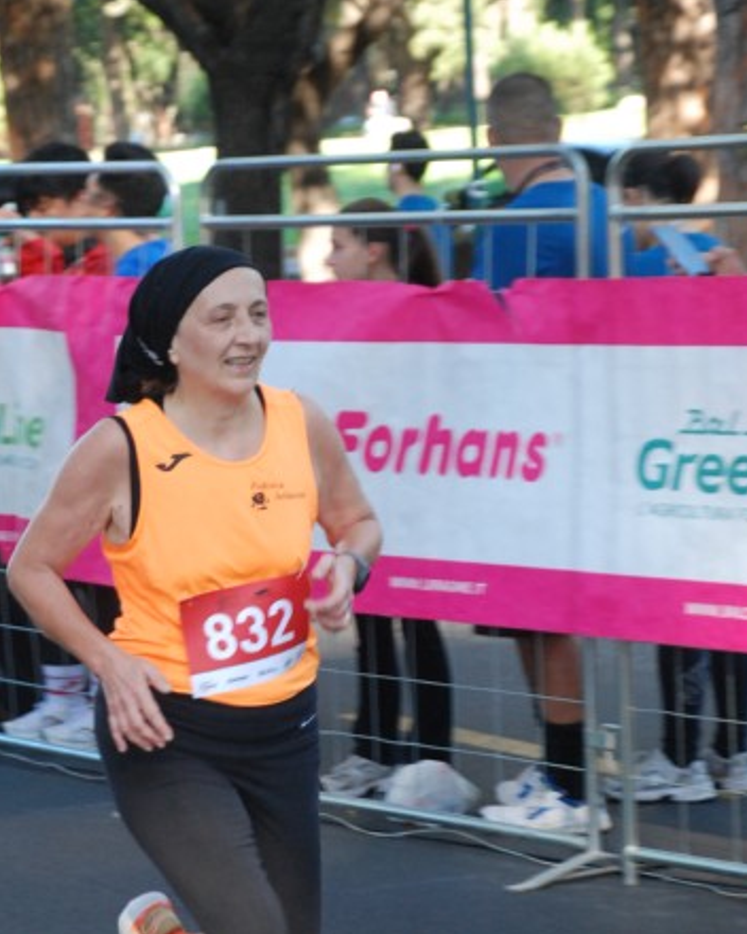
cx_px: 355
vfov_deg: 12.5
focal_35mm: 154
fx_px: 4256
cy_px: 548
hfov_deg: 10.0
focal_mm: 80
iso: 1000
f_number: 5.6
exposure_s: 1/160
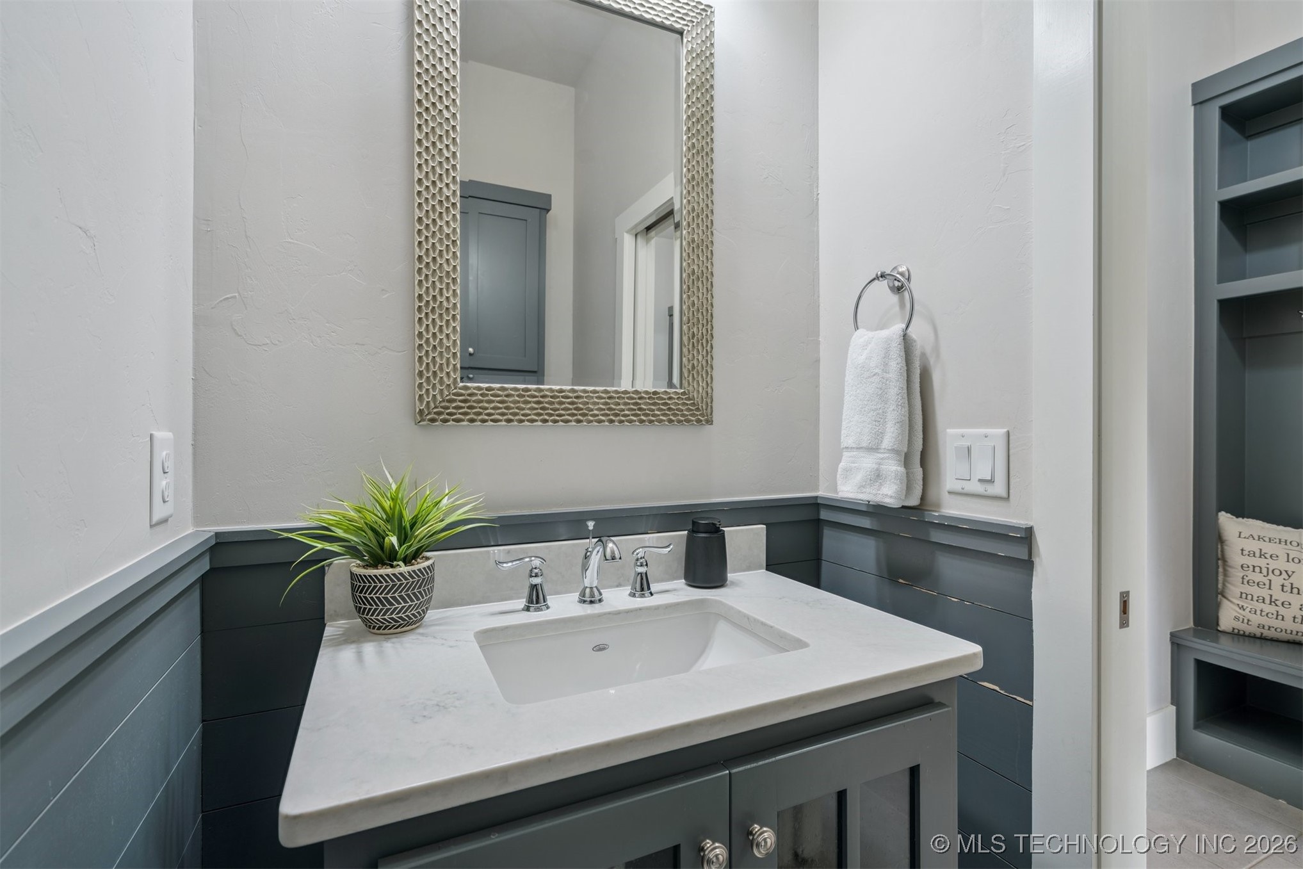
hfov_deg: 96.7
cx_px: 652
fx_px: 579
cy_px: 434
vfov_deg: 73.8
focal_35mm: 16
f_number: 7.1
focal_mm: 16
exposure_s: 1/15
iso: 200
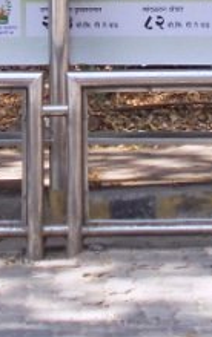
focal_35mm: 217
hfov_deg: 6.1
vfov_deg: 9.5
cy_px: -103
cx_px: 63
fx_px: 2001
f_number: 4.2
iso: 80
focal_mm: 7.9
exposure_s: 1/160
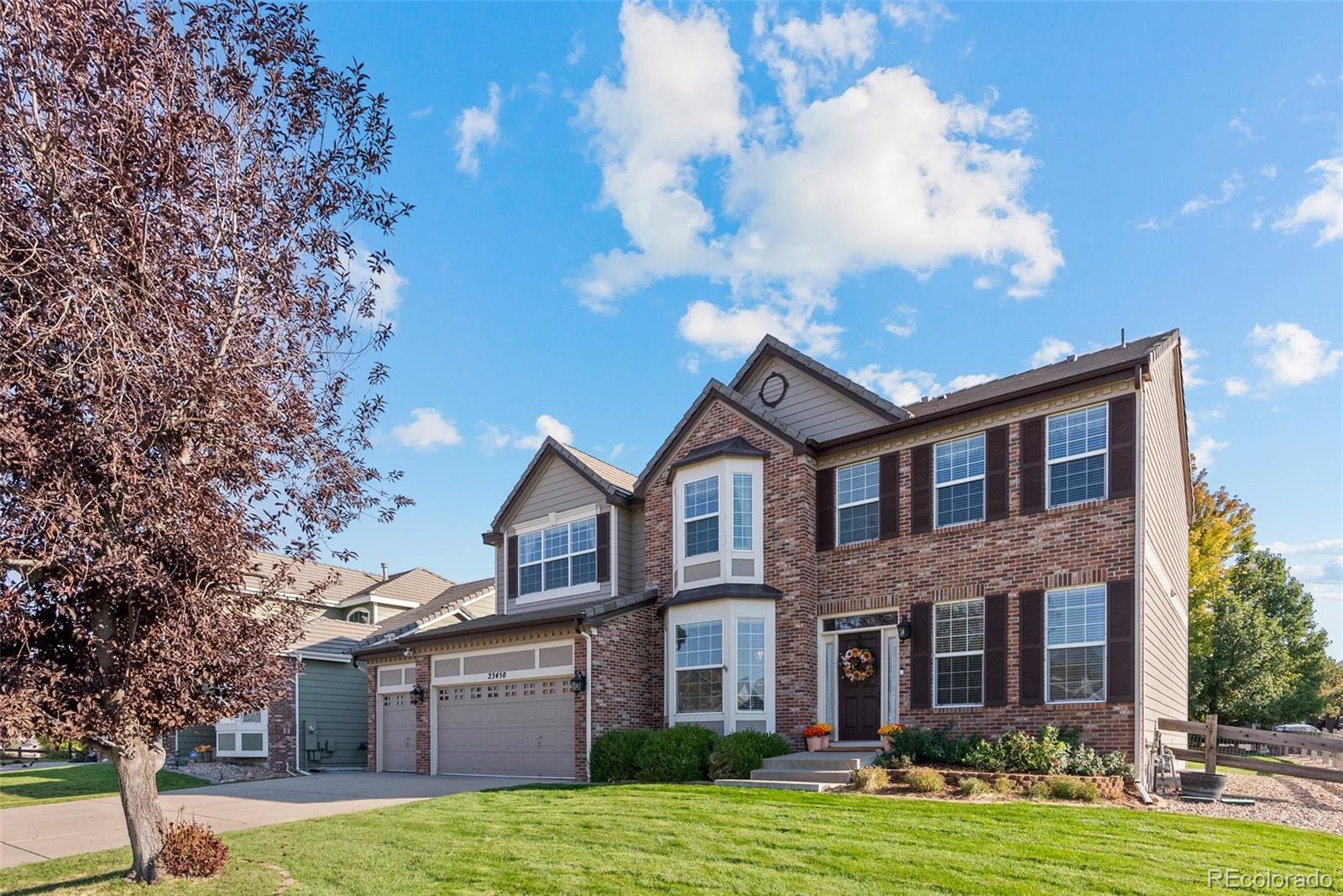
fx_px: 672
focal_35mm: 18
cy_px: 448
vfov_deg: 67.4
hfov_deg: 90.0
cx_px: 672
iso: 640
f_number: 8
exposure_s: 1/640
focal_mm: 18
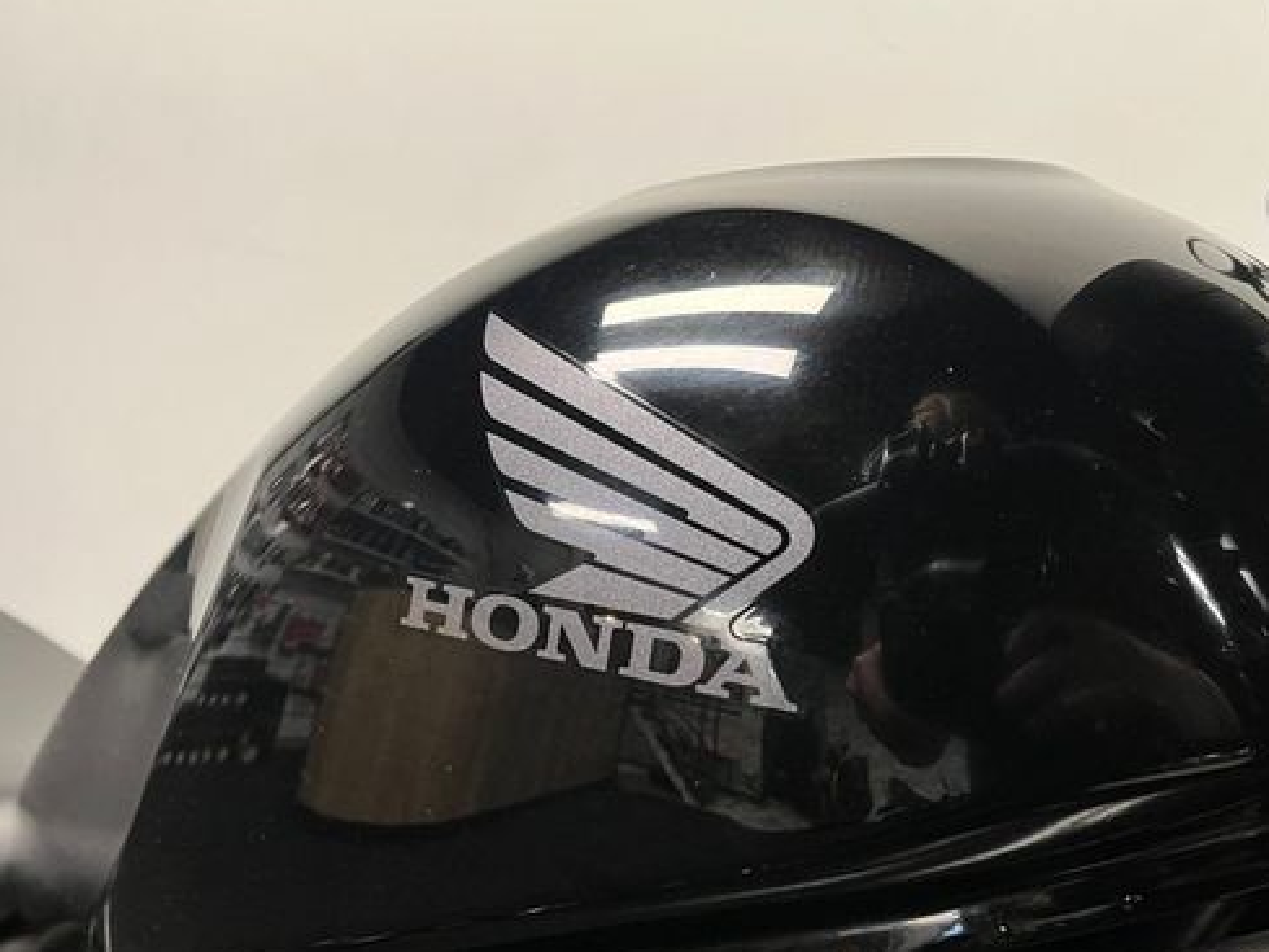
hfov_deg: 53.9
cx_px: 618
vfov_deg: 41.7
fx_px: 1247
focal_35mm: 34
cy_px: 553
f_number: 1.6
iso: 160
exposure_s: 1/50
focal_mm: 5.1
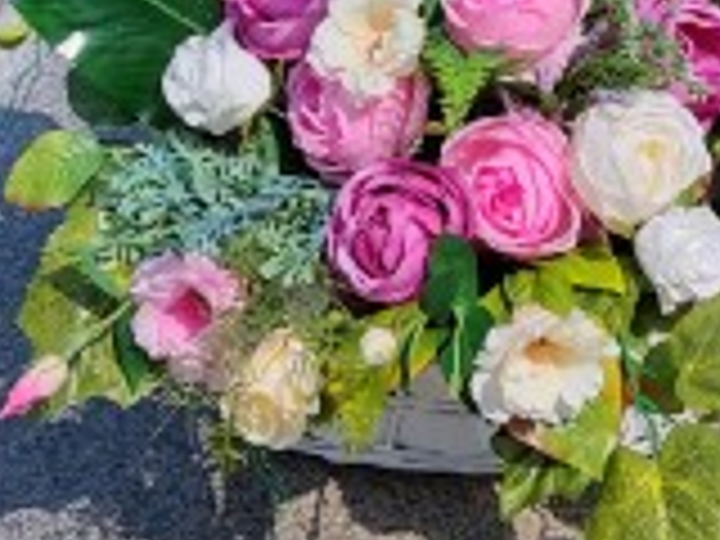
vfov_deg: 14.5
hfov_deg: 20.2
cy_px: -230
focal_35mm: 96
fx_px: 1997
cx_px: 598
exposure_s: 1/2266
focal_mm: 5.23
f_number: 1.8
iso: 40
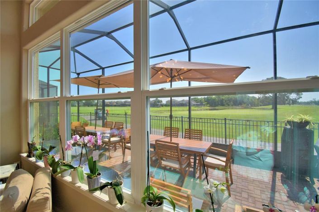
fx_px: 133
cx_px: 160
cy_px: 106
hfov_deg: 100.4
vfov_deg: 77.2
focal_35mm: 15
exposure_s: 1/500
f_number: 4.5
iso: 110
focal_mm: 10
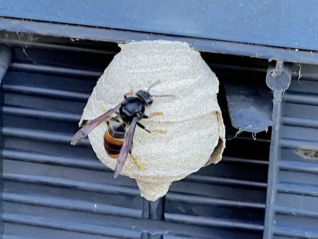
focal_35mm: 77
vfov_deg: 19.1
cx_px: 159
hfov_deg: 25.3
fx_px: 707
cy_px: 120
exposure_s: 1/99
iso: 200
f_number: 2.8
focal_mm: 9
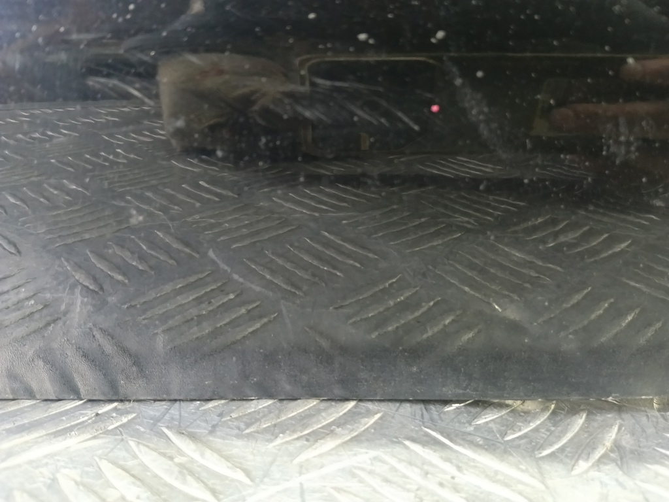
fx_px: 445
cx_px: 334
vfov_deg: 58.9
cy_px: 251
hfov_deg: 73.9
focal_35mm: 23
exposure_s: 1/25
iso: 809
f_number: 1.6
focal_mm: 4.11
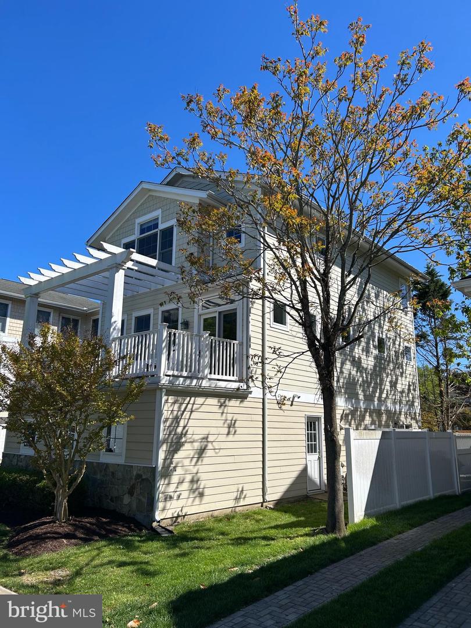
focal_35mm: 26
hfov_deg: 53.1
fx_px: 472
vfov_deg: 67.3
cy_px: 314
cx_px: 236
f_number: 1.5
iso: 50
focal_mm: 5.7
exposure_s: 1/3831
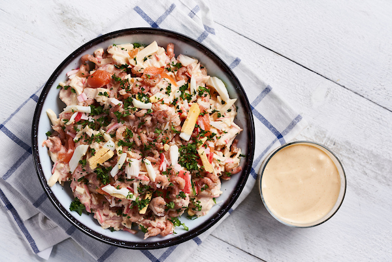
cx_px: 196
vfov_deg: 15.2
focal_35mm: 90
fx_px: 980
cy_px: 131
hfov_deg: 22.6
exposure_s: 1/125
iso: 200
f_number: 8
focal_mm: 90
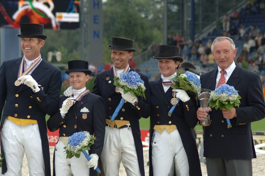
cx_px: 132
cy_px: 88
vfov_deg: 7.0
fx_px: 1434
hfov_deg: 10.6
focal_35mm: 195
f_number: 5.6
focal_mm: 130
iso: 200
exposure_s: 1/250
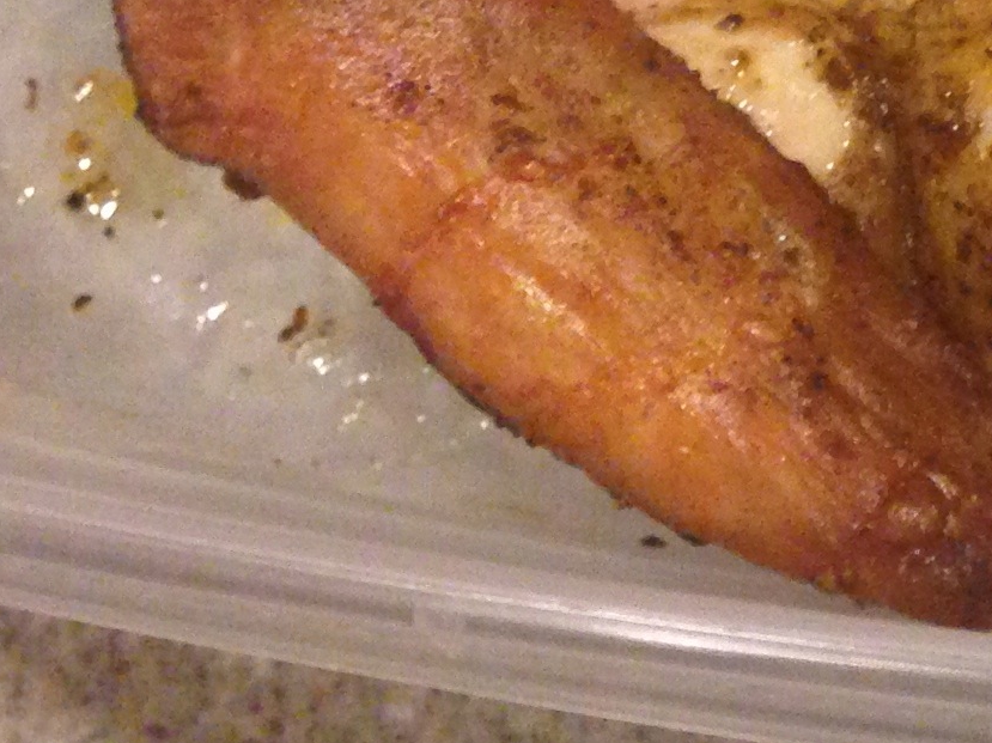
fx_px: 3724
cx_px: 1699
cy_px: -438
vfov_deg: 10.9
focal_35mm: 130
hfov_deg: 13.8
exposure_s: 1/20
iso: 250
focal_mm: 4.12
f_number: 2.4
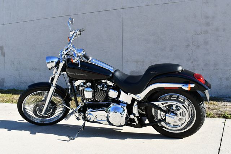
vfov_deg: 33.5
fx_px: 257
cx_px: 116
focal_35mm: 40
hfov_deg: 48.4
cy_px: 77
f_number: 8
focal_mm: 20
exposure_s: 1/250
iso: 200
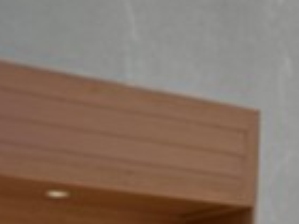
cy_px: 177
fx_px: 950
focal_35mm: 110
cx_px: 357
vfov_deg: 13.4
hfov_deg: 17.1
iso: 80
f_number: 1.78
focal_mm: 6.86
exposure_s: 1/2252
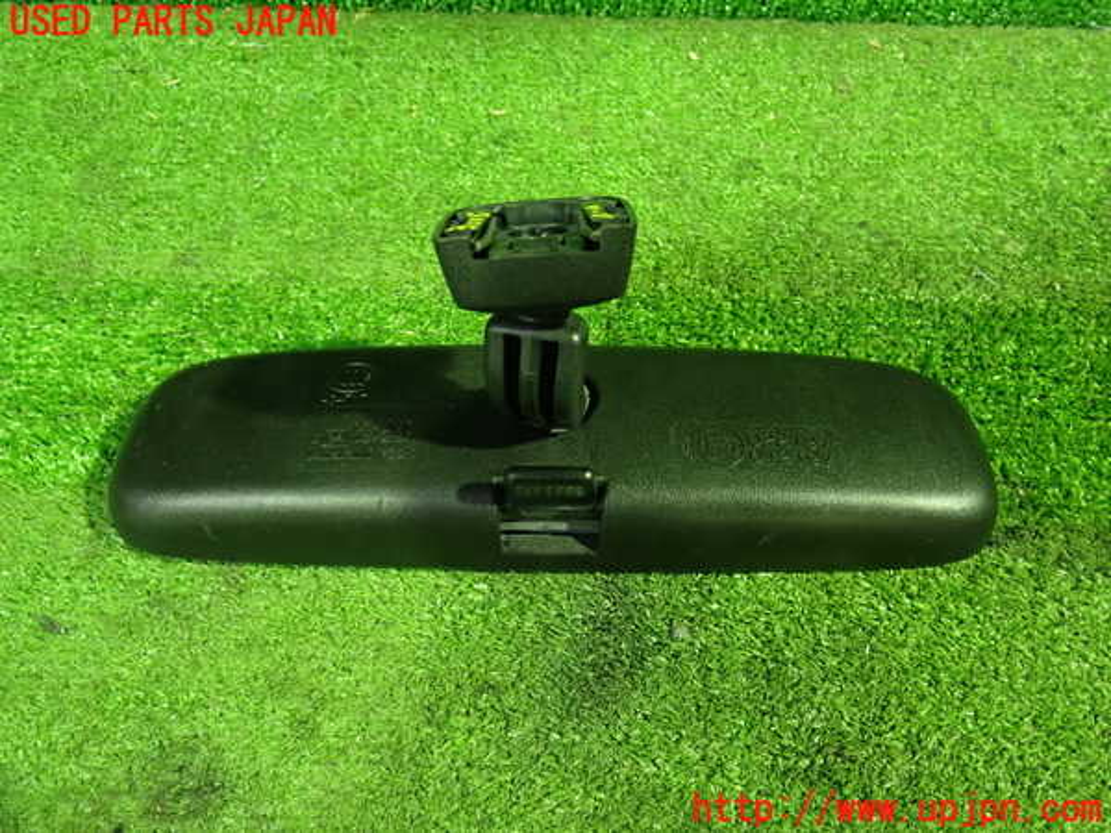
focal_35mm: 30
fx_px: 963
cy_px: 416
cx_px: 556
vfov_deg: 46.8
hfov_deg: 60.0
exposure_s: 1/20
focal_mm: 5.4
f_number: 2.3
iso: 800
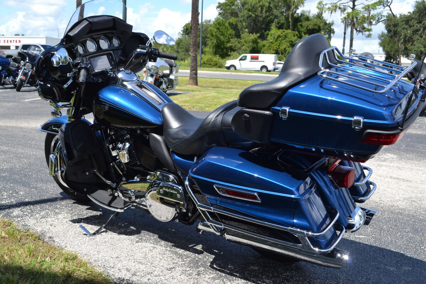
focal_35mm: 39
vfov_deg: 34.2
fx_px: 461
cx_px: 213
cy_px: 142
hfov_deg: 49.6
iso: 100
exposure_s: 1/200
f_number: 7.1
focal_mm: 26
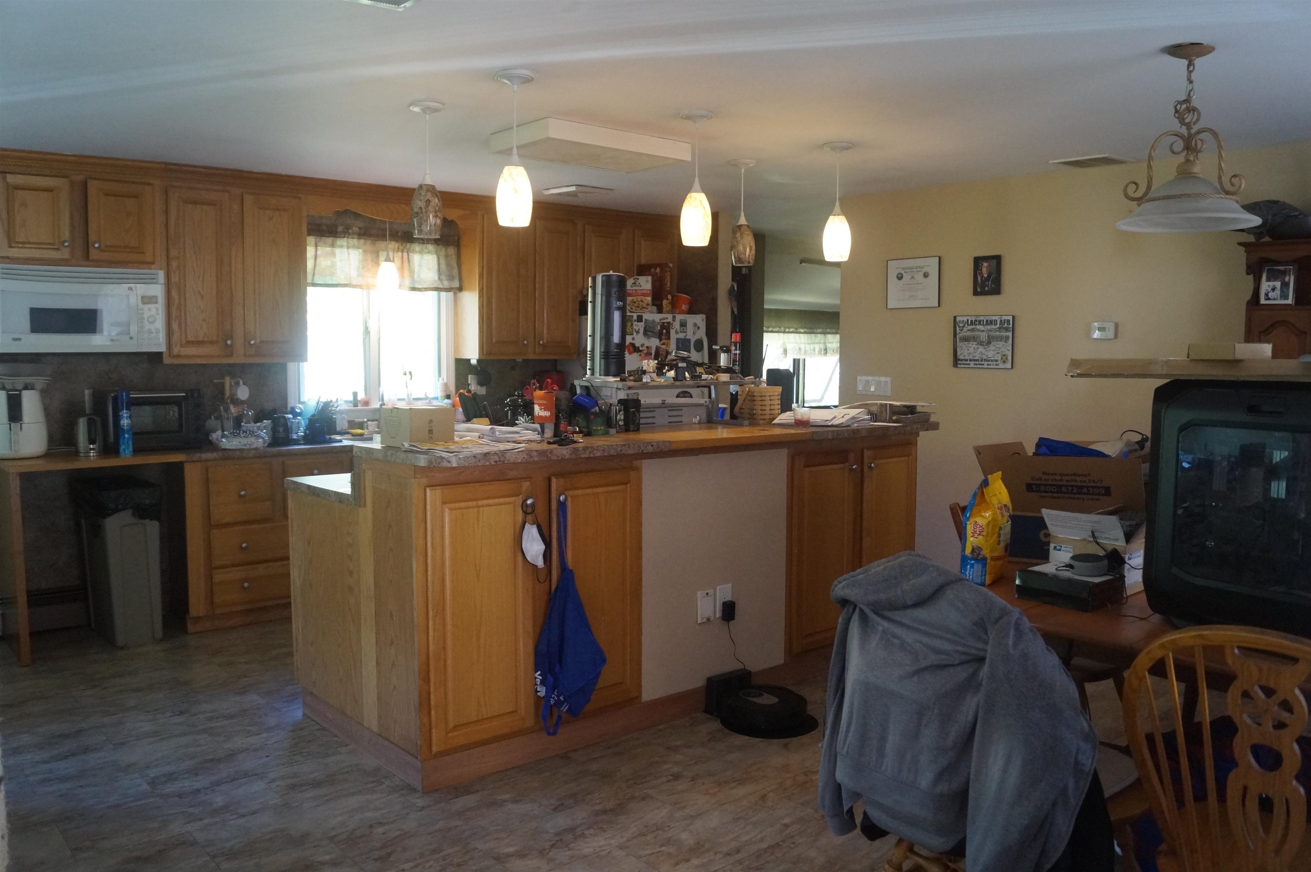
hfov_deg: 67.4
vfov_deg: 47.9
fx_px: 982
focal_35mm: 27
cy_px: 436
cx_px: 656
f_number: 3.5
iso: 1600
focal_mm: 18
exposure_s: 1/160
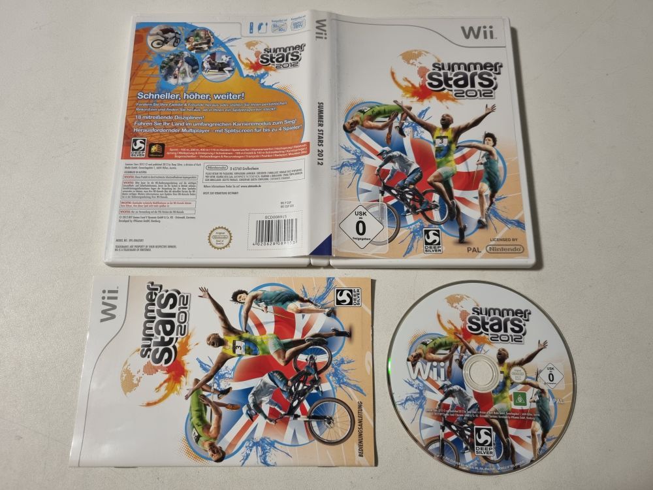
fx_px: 490
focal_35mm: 26
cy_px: 245
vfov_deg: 53.1
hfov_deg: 67.3
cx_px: 326
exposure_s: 1/50
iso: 320
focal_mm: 5.4
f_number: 1.8
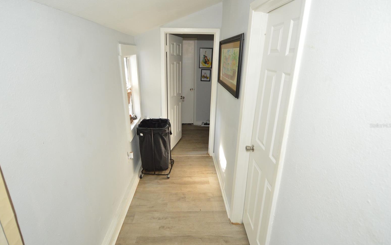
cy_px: 126
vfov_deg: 62.2
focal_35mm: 19
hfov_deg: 88.0
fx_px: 203
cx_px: 190
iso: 800
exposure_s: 1/60
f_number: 4
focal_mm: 12
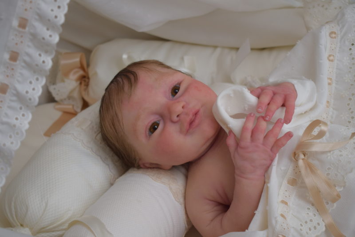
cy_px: 118
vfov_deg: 23.8
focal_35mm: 57
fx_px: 562
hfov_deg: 35.1
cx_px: 178
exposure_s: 1/100
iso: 400
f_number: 4.8
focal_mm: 38
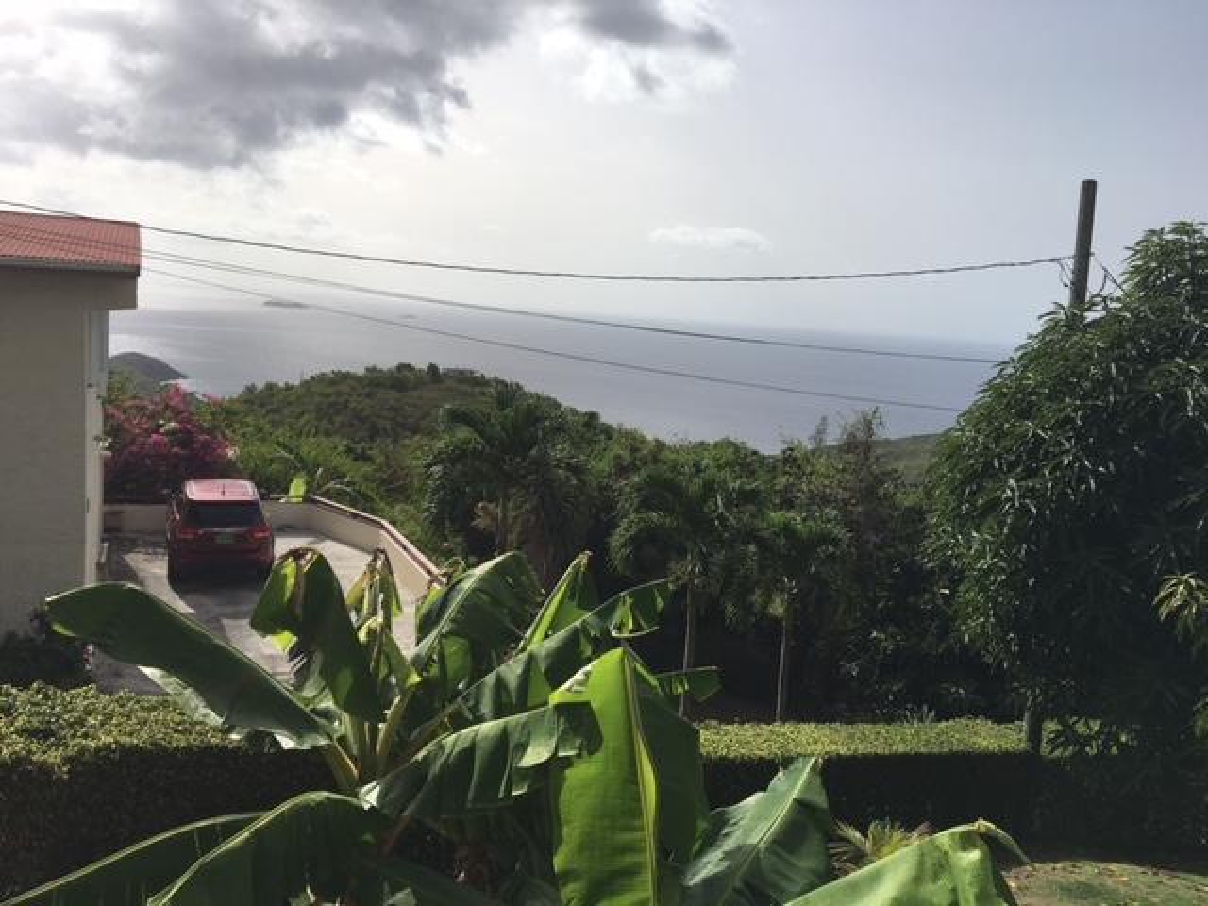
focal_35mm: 29
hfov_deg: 61.7
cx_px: 604
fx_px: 1012
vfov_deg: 48.2
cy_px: 453
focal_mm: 4.15
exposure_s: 1/2959
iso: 25
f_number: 2.2
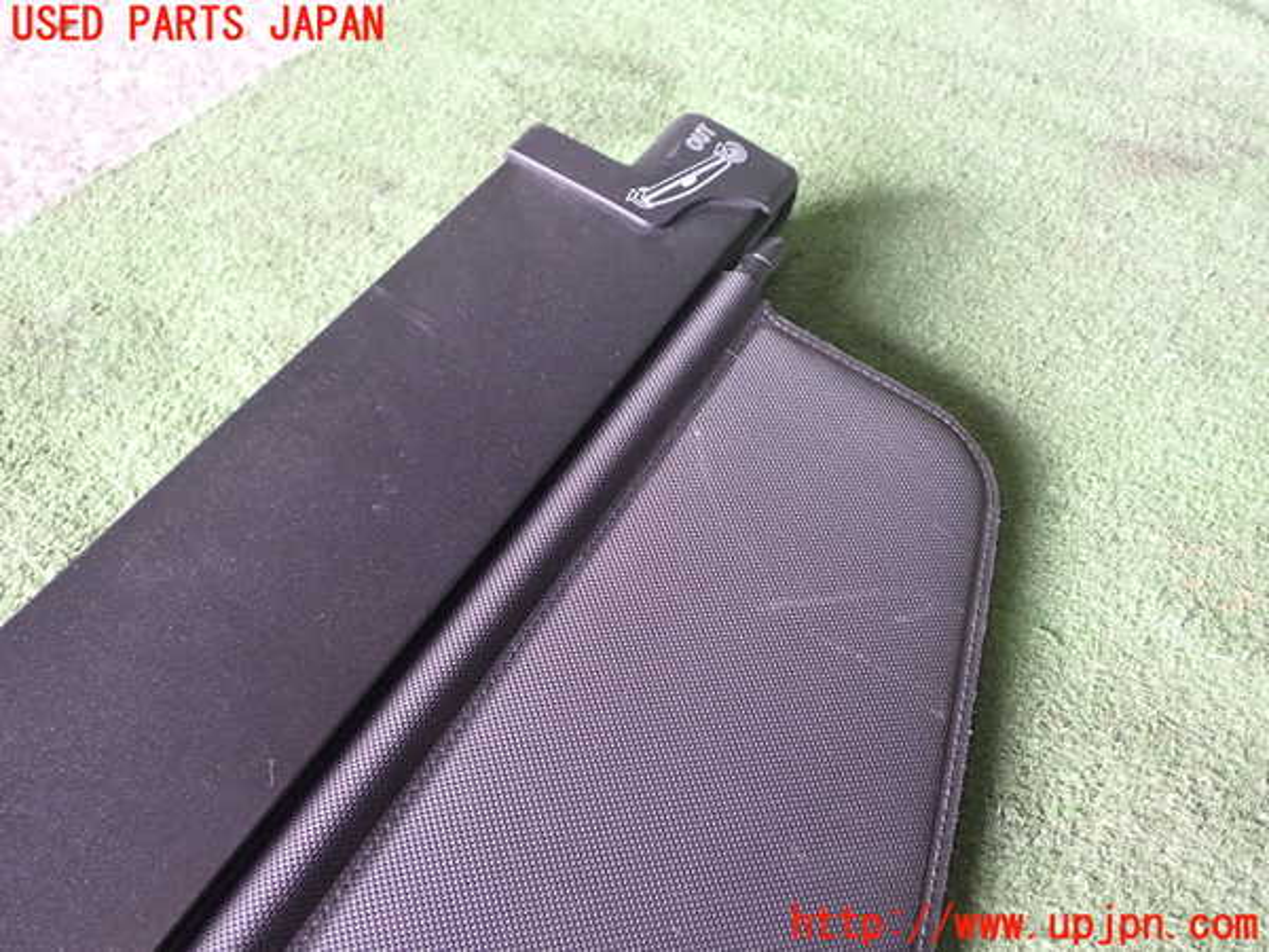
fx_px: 1173
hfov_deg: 56.8
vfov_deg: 44.2
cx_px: 634
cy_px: 476
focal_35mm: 32
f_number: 2.4
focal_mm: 5.79
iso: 200
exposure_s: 1/30
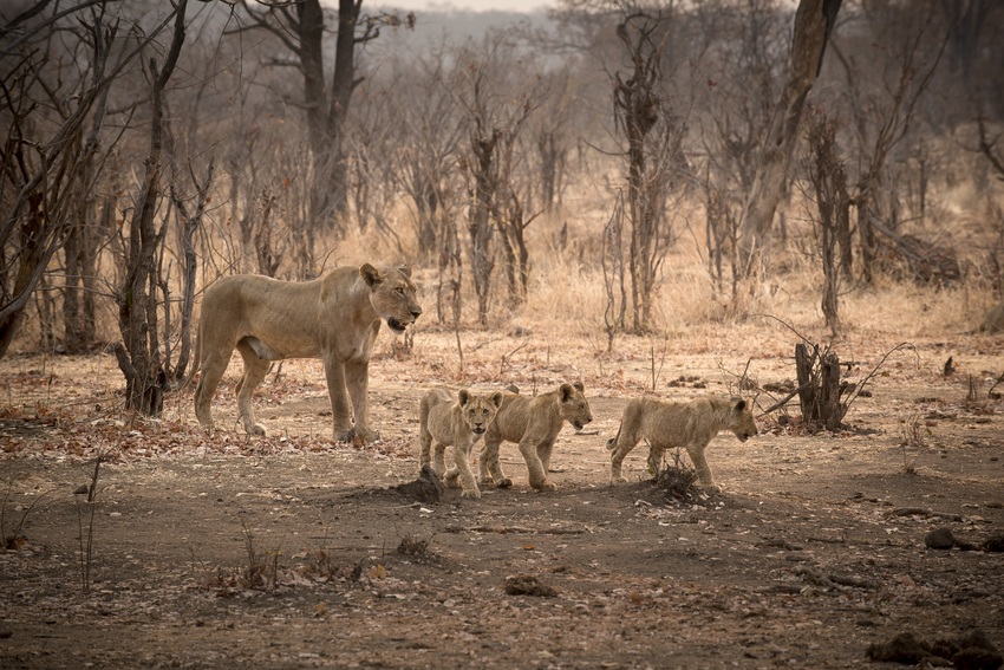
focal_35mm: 200
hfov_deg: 10.3
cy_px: 335
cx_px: 502
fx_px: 5578
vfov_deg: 6.9
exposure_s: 1/250
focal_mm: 200
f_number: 6.7
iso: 400
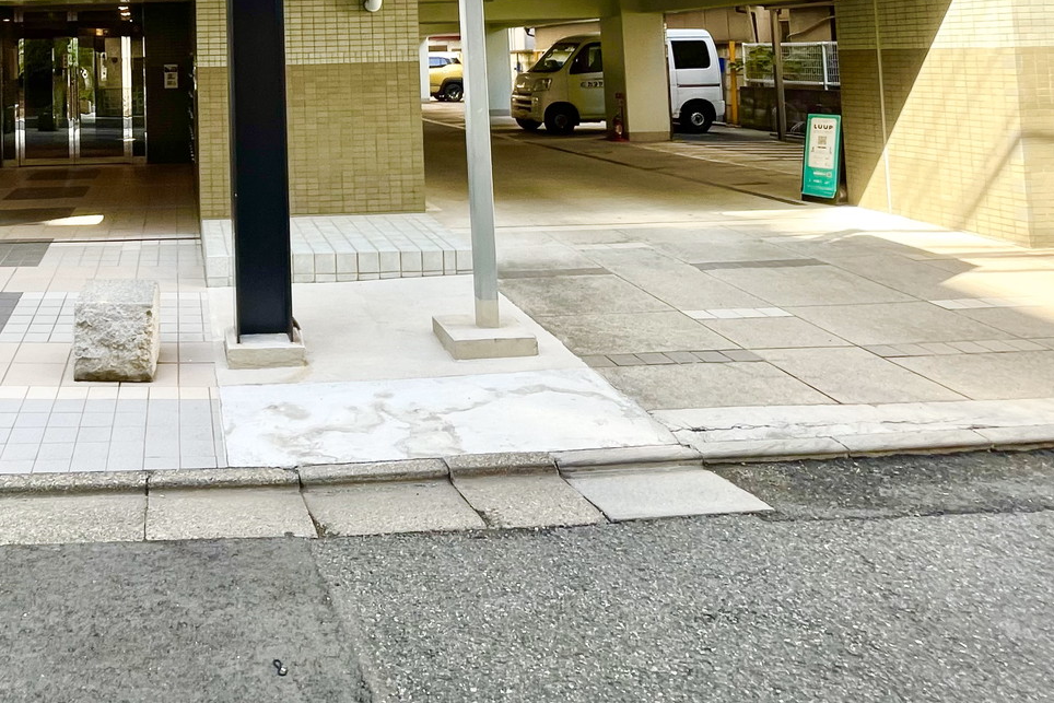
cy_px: 12
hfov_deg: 58.2
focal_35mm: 29
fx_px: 849
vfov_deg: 39.9
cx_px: 192
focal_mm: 1.55
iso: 40
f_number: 2.4
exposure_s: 1/99
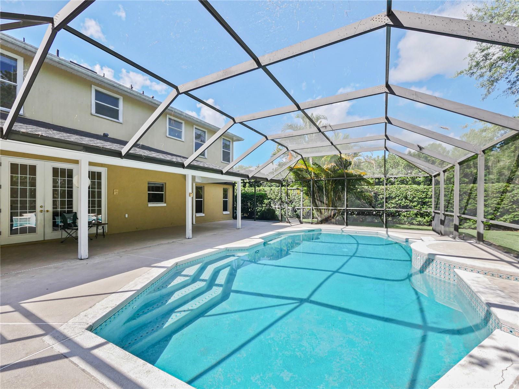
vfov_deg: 85.7
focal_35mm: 14
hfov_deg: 102.1
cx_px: 260
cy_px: 194
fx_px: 210
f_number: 5.6
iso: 200
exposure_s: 1/250
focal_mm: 7
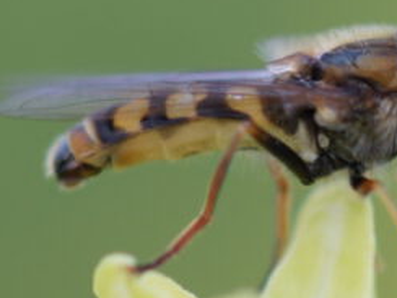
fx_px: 6939
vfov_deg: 2.5
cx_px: 361
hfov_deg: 3.3
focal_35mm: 605
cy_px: 76
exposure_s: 1/200
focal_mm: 100
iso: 200
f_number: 4.5
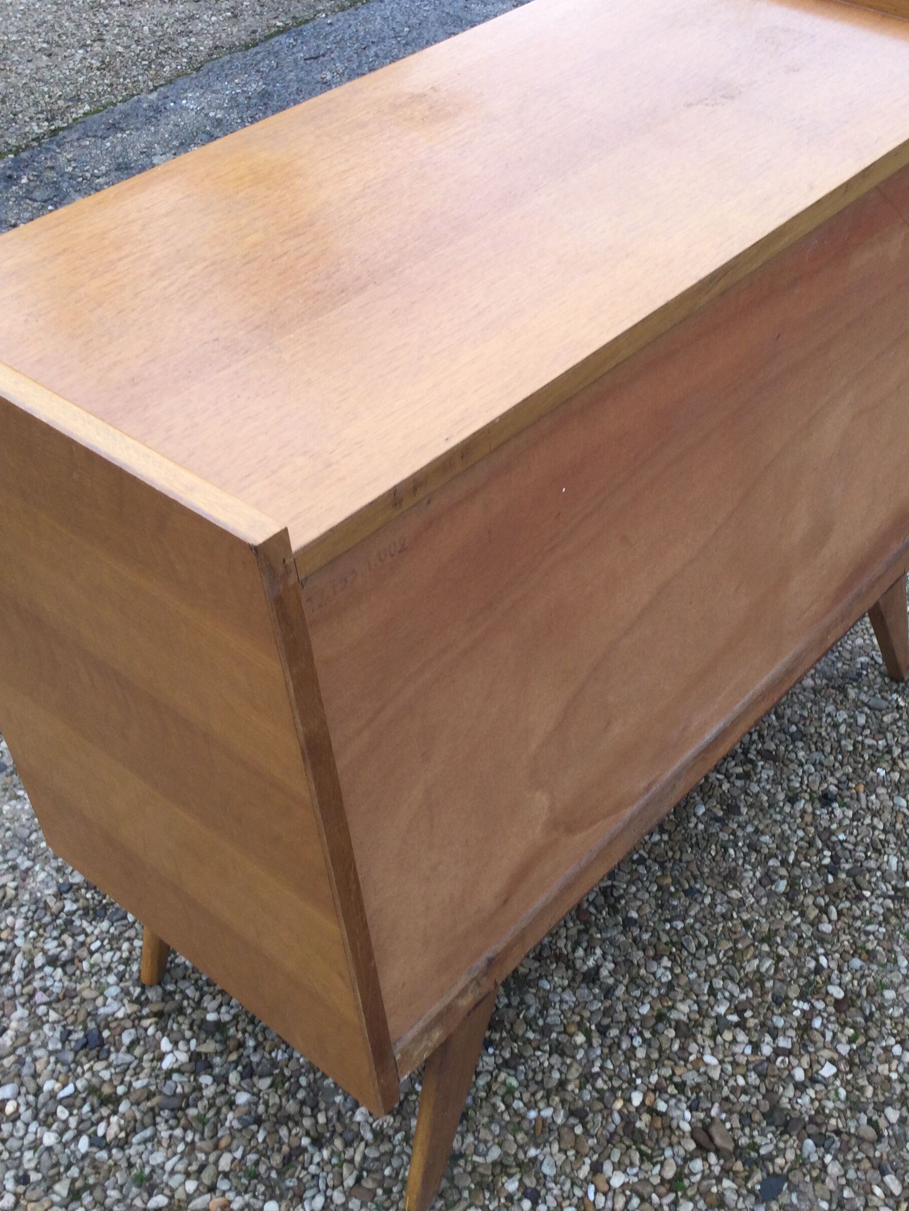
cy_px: 600
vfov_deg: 44.8
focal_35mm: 42
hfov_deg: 34.0
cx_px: 623
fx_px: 1470
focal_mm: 3.3
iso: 25
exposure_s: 1/100
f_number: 2.4
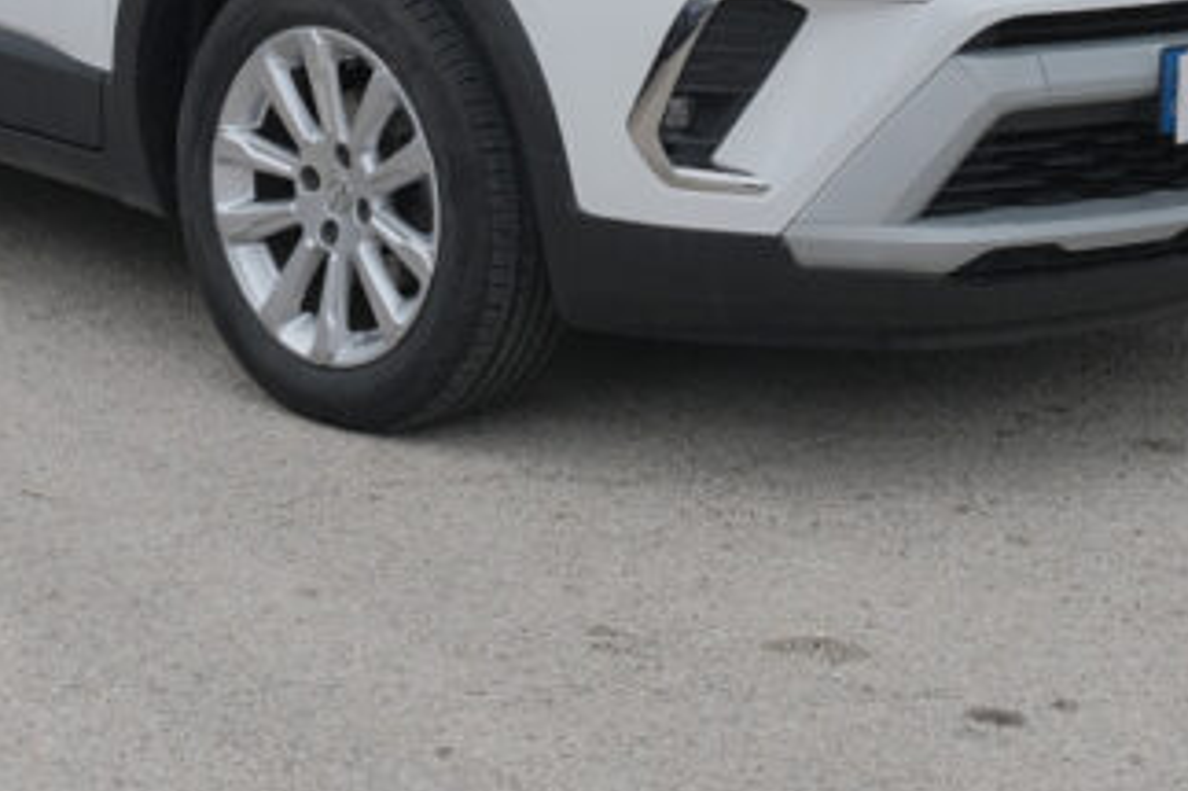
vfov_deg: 10.6
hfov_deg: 16.1
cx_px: 375
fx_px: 4189
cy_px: -189
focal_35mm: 127
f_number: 9
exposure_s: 1/250
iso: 400
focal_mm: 26.4
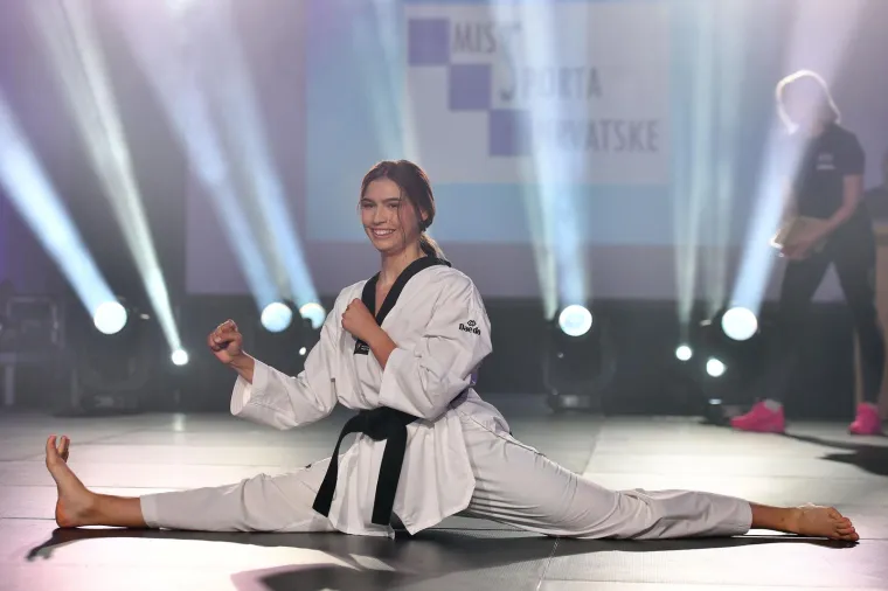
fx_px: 2096
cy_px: 296
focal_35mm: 85
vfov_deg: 16.1
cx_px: 444
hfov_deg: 23.9
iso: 1250
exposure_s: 1/500
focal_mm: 85
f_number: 5
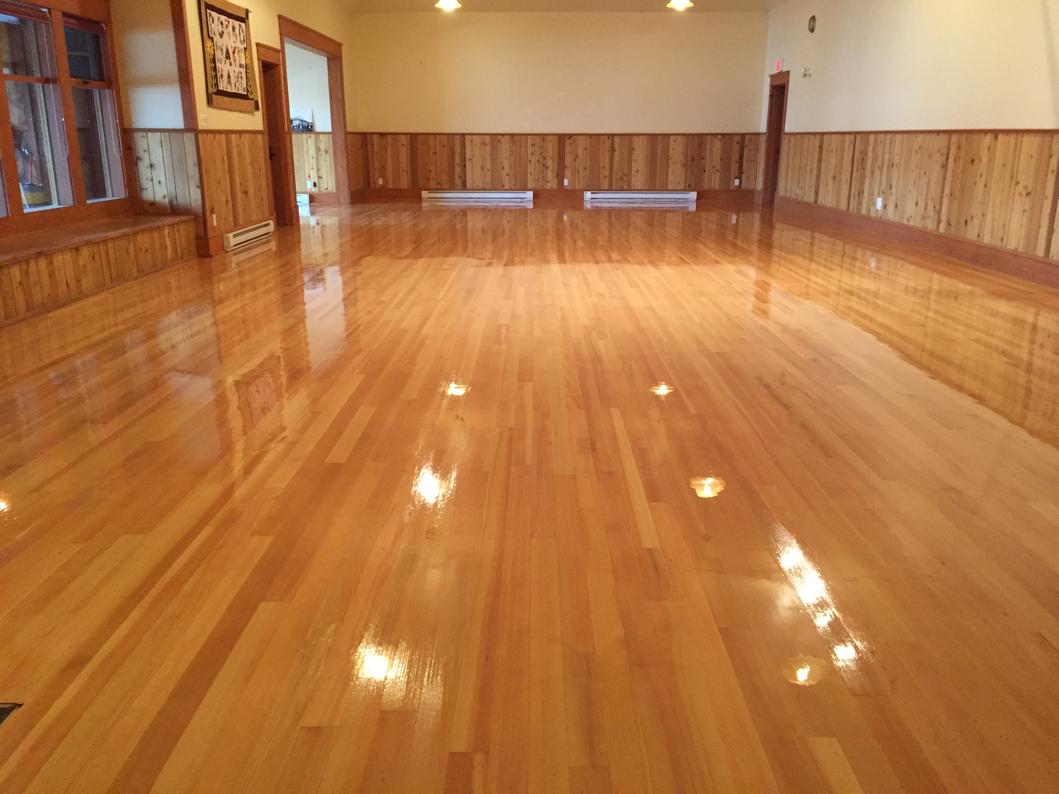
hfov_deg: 61.7
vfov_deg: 48.2
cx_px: 530
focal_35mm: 29
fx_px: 887
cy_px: 397
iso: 250
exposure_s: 1/30
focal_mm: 4.15
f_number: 2.2
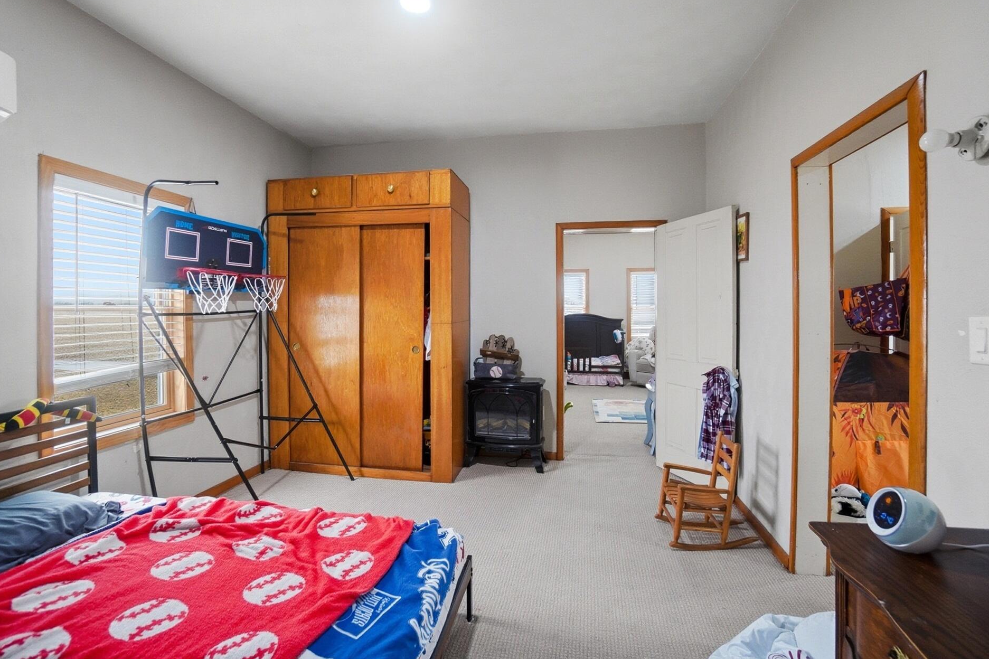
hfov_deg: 96.7
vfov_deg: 73.6
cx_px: 498
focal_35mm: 16
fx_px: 439
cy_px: 309
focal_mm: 10
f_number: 4
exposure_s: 1/60
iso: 100
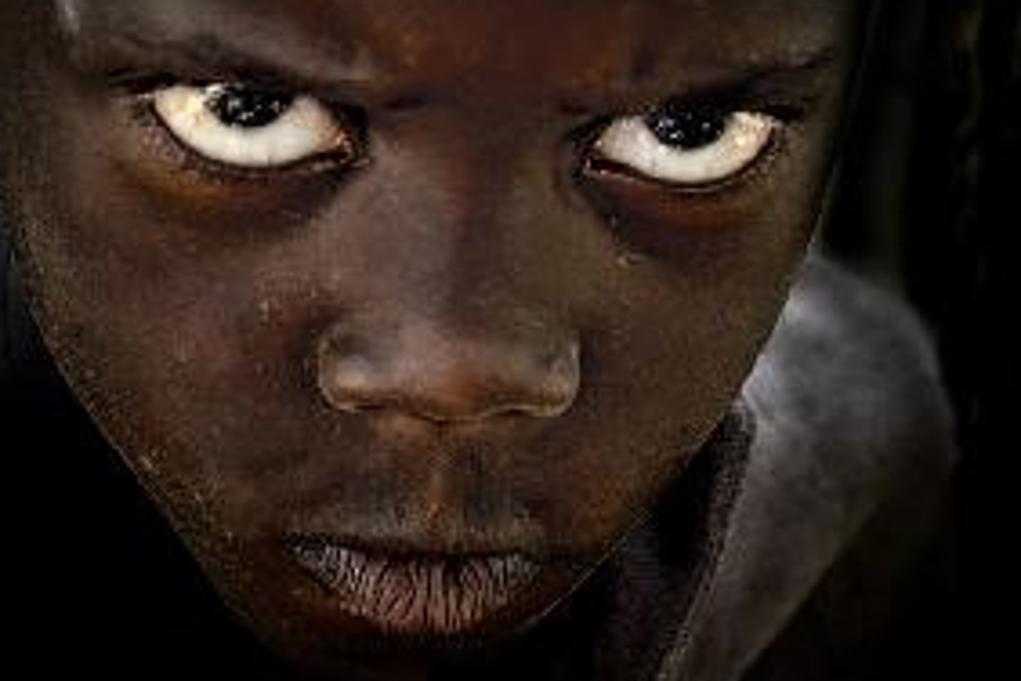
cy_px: 264
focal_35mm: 238
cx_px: 431
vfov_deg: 5.8
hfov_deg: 8.6
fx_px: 6749
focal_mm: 54.57
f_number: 4
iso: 1600
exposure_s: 1/160
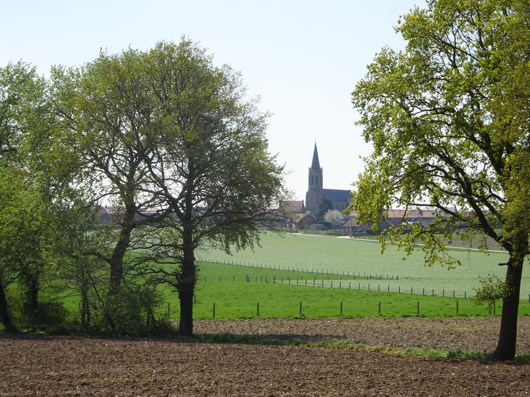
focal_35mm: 123
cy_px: 198
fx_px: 1883
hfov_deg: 16.0
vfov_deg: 12.1
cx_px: 265
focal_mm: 20.96
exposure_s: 1/400
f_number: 5.6
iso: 80
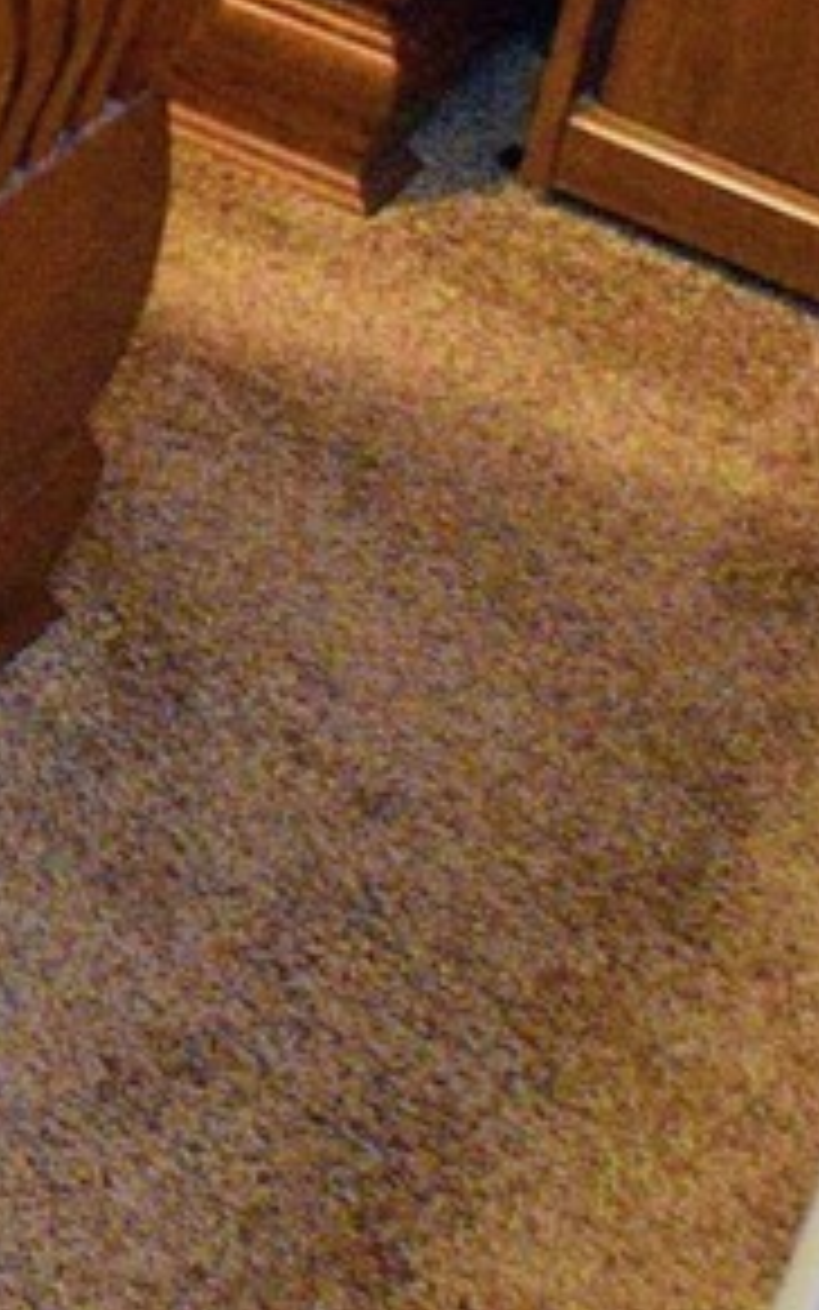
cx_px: -2506
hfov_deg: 7.8
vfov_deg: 16.8
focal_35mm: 107
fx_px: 3819
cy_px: -889
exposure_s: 1/60
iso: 2200
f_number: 3.5
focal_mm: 10
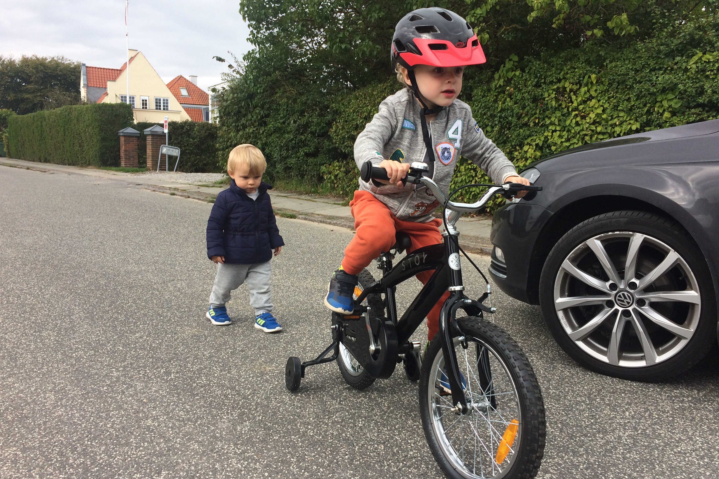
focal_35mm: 31
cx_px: 368
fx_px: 619
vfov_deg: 42.3
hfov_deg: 60.3
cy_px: 237
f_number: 2.2
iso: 32
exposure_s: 1/471
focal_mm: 4.15
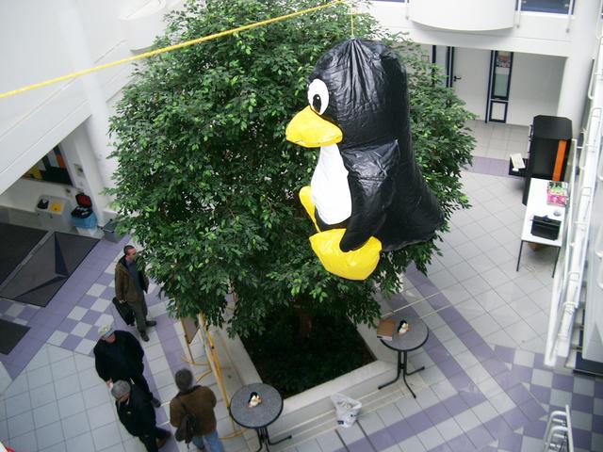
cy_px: 226
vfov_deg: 38.7
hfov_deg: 50.1
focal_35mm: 37
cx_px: 302
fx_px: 645
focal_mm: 7.6
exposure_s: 1/60
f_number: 2.6
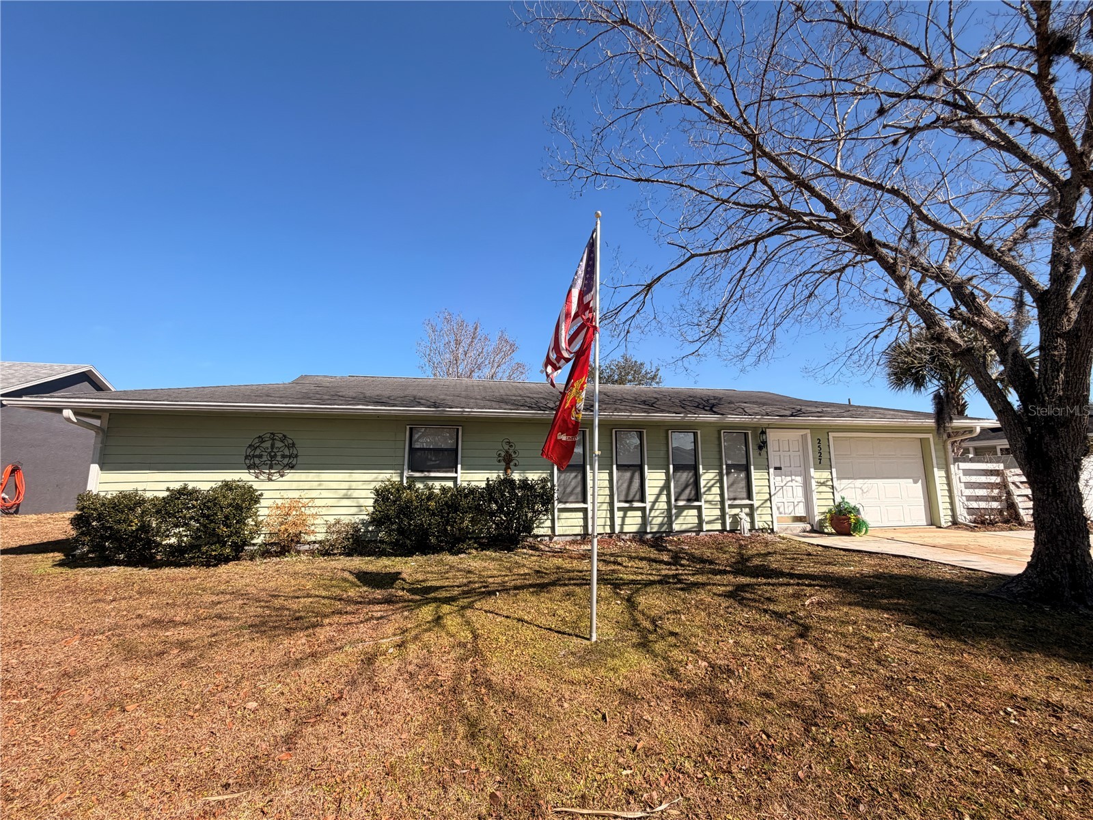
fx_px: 442
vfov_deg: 85.7
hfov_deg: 102.1
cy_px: 410
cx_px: 546
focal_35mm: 14
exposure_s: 1/770
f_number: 2.2
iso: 32
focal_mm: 2.22
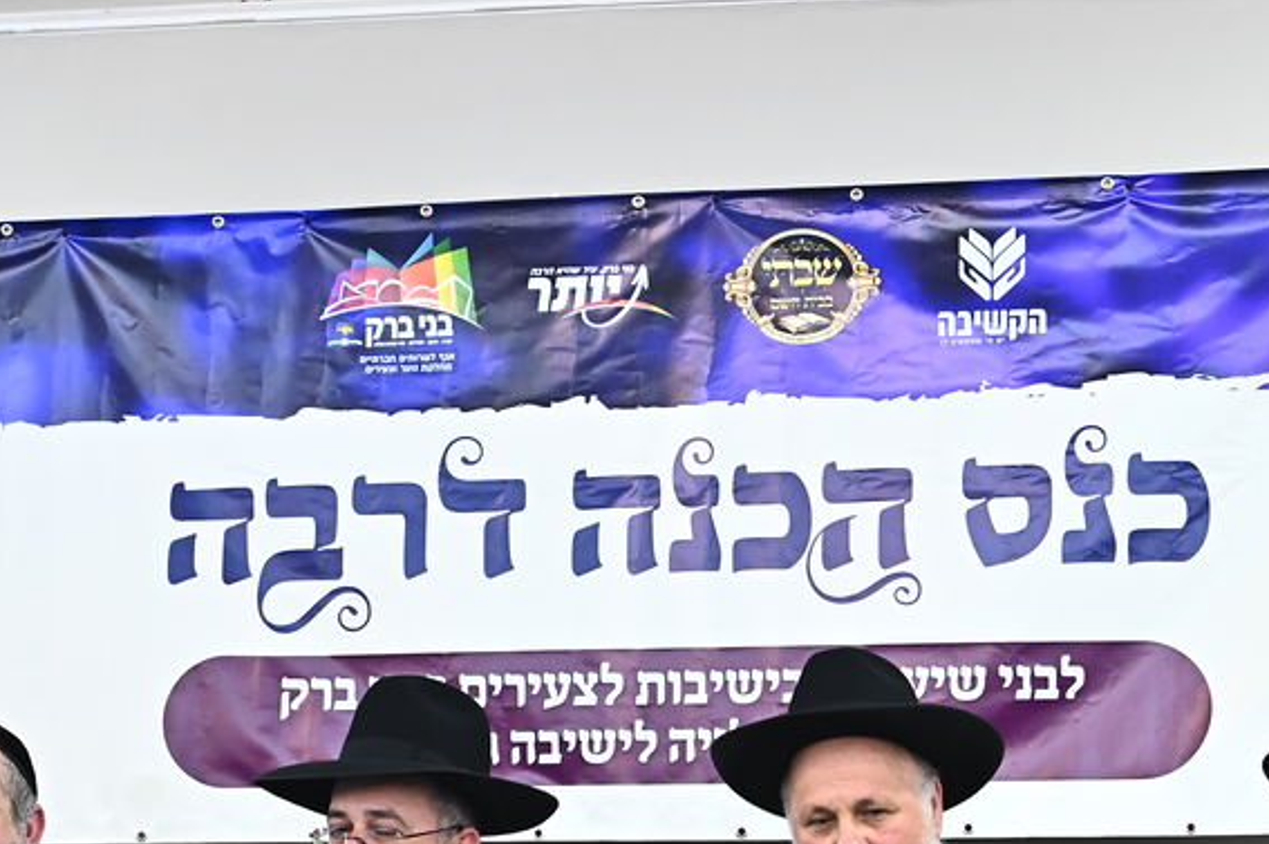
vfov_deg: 15.9
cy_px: 860
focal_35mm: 84
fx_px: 2958
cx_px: 806
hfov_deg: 24.1
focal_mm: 34
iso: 2500
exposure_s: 1/250
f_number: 3.5
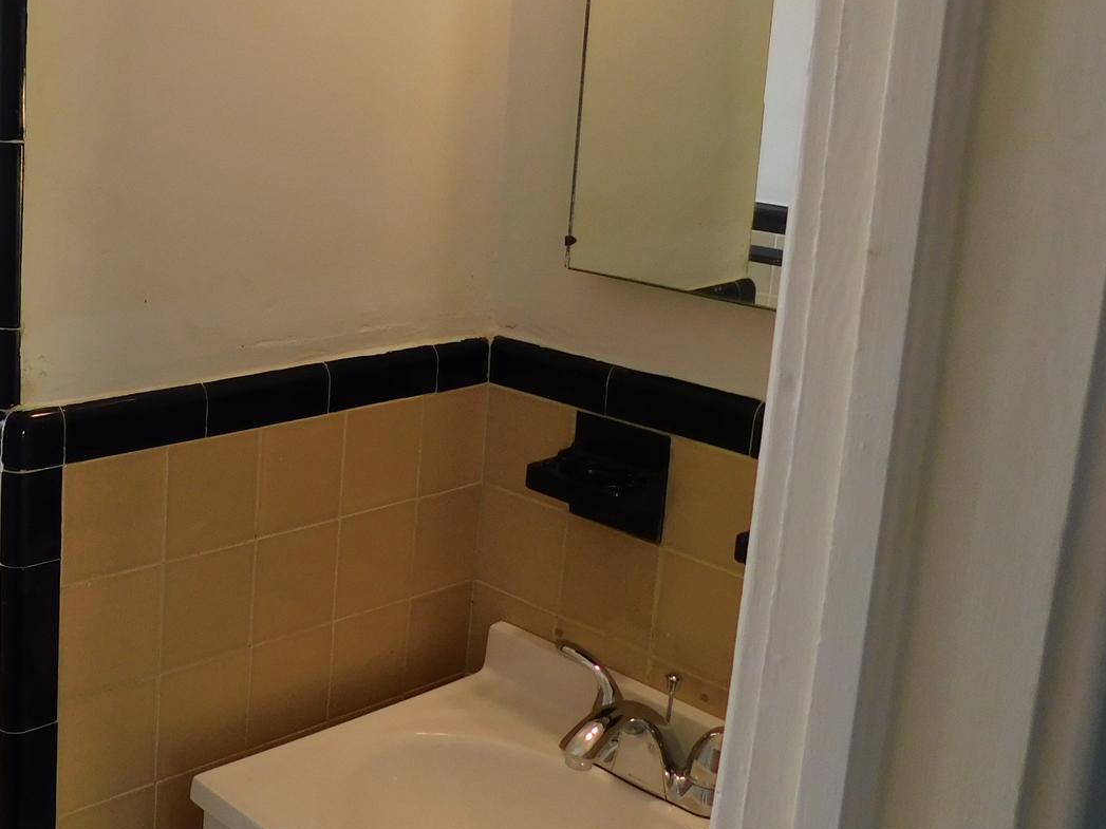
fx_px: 1438
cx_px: 85
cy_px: 260
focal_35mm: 45
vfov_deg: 31.9
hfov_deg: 38.8
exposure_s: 1/60
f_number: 3
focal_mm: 4
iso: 125
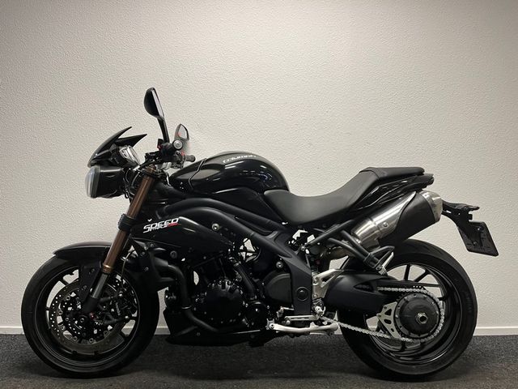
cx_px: 259
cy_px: 194
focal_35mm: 26
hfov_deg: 67.3
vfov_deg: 53.1
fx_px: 389
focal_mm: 5.1
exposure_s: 1/50
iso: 80
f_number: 1.6
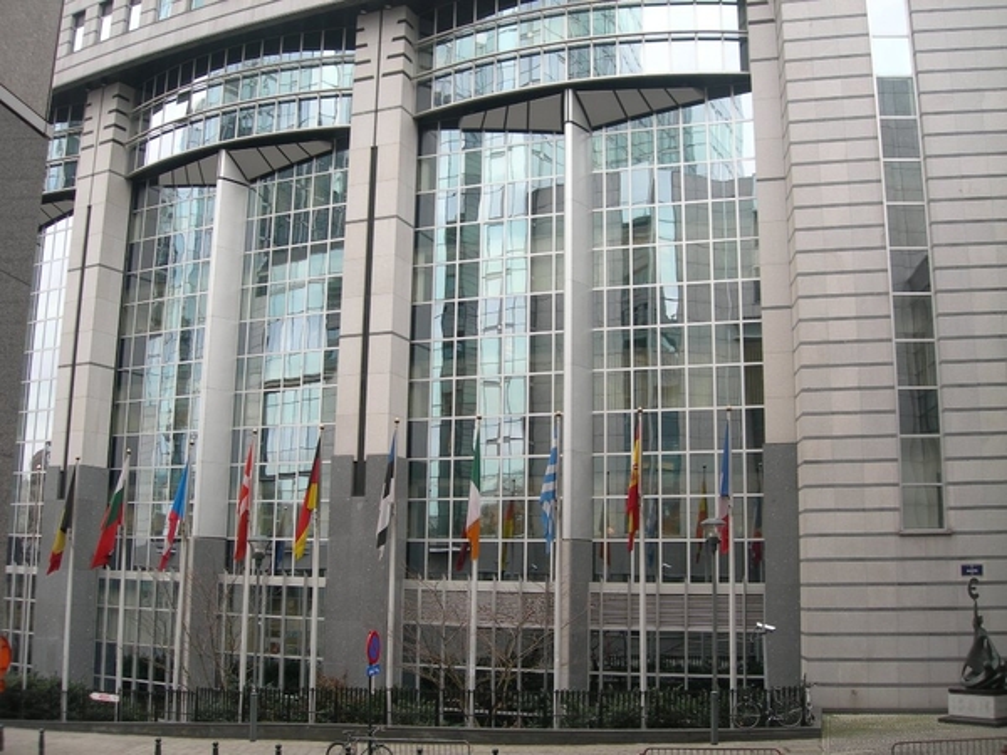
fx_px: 1105
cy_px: 378
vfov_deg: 37.7
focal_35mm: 38
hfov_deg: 49.0
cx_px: 504
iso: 50
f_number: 2.8
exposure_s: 1/74.1
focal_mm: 7.8
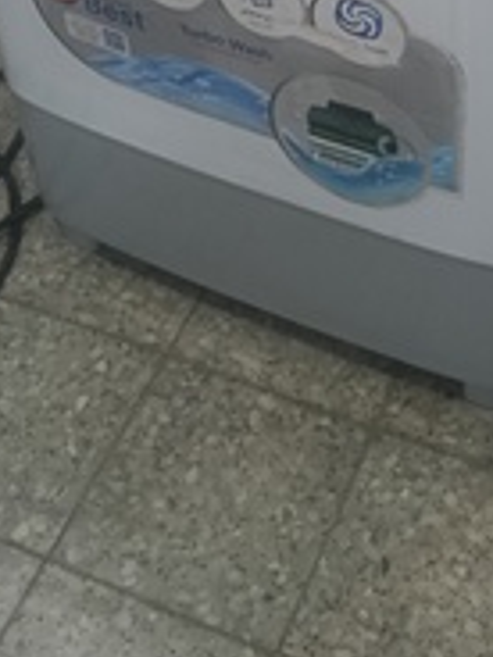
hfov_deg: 21.8
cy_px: -111
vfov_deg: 26.1
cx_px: 338
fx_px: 1272
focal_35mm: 67
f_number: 1.8
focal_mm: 3.98
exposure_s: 1/30
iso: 500
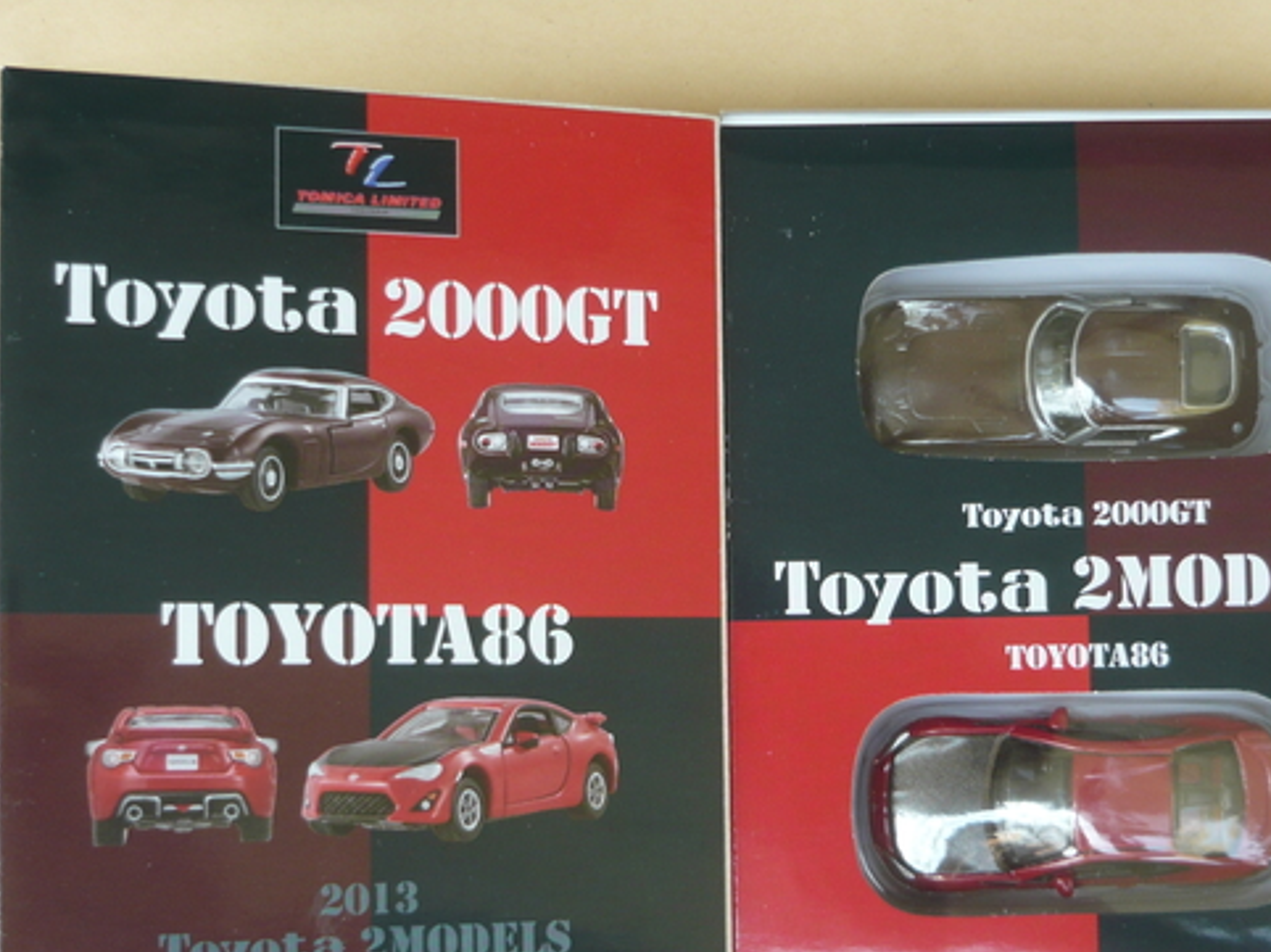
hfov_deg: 29.4
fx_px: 2422
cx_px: 688
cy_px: 572
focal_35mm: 66
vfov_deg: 22.2
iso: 100
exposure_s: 1/60
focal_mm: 6.8
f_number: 3
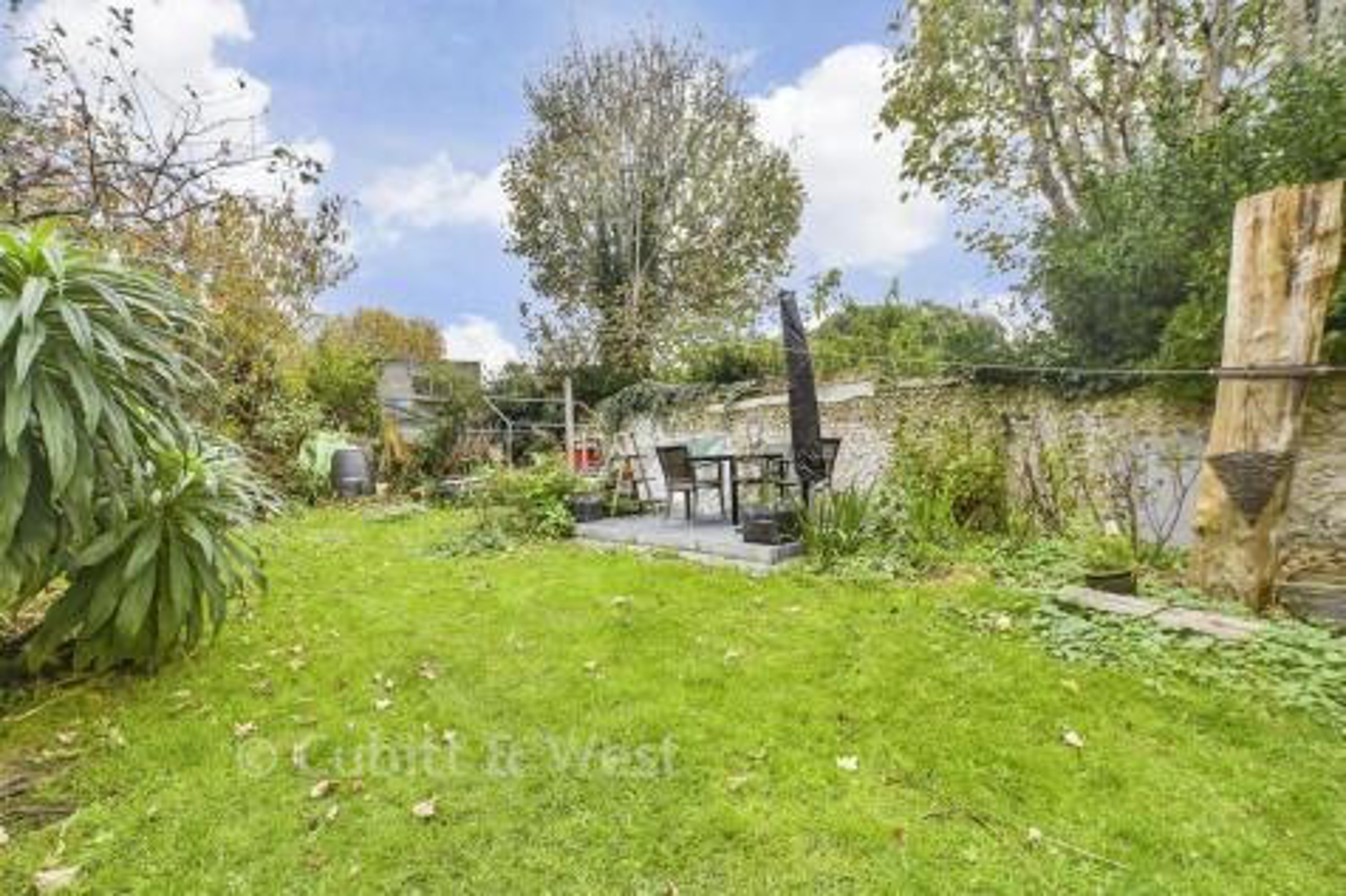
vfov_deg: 77.3
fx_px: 561
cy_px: 448
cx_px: 673
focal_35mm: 15
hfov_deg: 100.4
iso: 160
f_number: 8
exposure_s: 1/100
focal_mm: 10
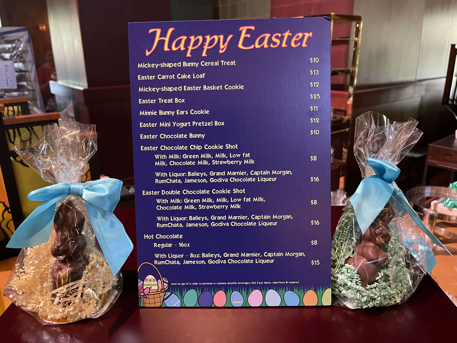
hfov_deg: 67.3
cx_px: 228
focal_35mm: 26
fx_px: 343
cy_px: 172
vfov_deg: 53.1
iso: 640
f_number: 1.6
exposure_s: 1/30
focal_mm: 5.1
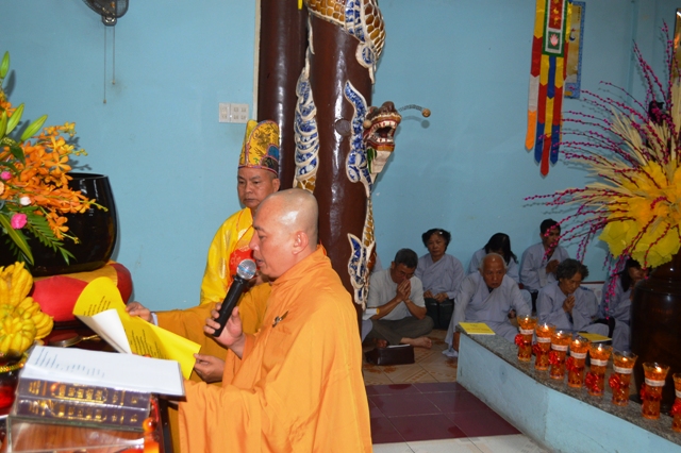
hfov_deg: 49.6
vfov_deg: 34.2
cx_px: 340
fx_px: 737
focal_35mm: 39
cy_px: 226
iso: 560
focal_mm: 26
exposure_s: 1/60
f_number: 4.2
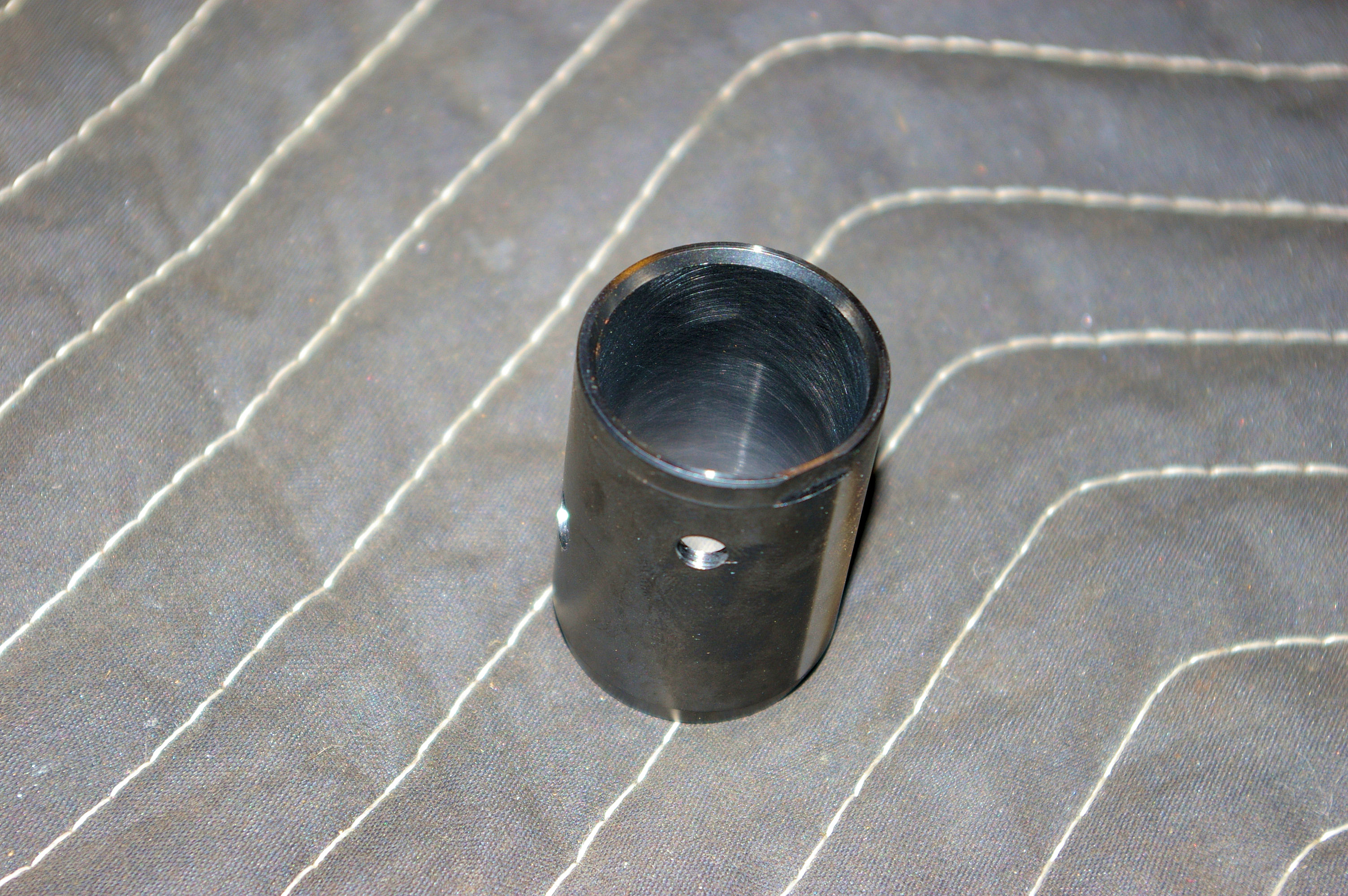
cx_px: 674
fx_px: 3086
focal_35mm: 82
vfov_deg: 16.5
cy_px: 448
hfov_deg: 24.6
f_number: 5.6
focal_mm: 55
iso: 200
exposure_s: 1/80
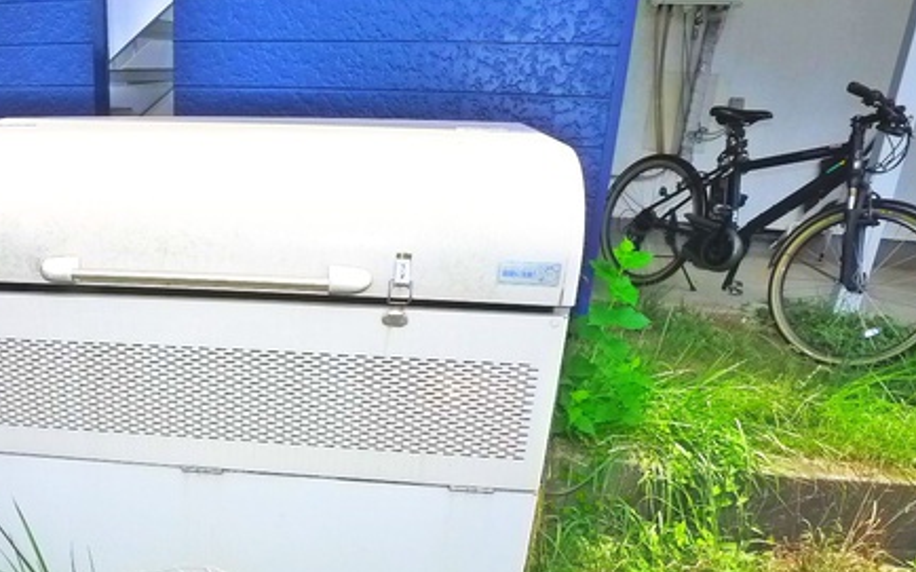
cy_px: 430
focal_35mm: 41
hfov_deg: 46.0
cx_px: 201
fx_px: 1023
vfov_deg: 30.7
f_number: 3.5
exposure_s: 1/500
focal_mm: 5.1
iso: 400
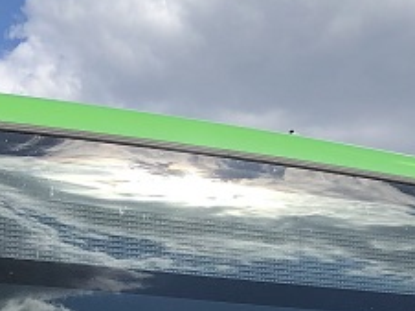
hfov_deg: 15.5
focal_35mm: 127
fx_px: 1521
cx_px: 138
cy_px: 569
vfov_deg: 10.9
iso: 20
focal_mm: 4
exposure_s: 1/2183
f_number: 1.8
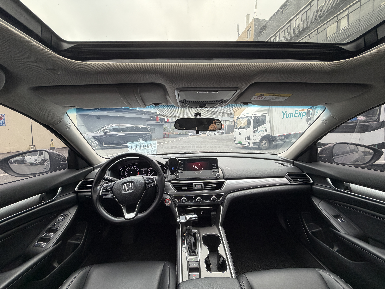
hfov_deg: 102.1
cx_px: 192
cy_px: 144
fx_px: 156
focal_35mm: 14
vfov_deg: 85.7
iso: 160
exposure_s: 1/121
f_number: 2.2
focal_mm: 2.22
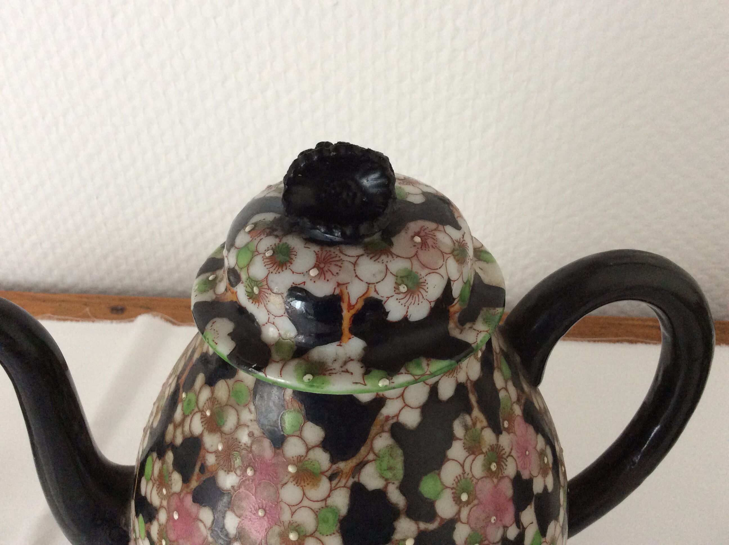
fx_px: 673
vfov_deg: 44.1
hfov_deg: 56.9
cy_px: 272
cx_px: 364
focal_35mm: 32
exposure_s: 1/25
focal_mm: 3.3
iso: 160
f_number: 2.4
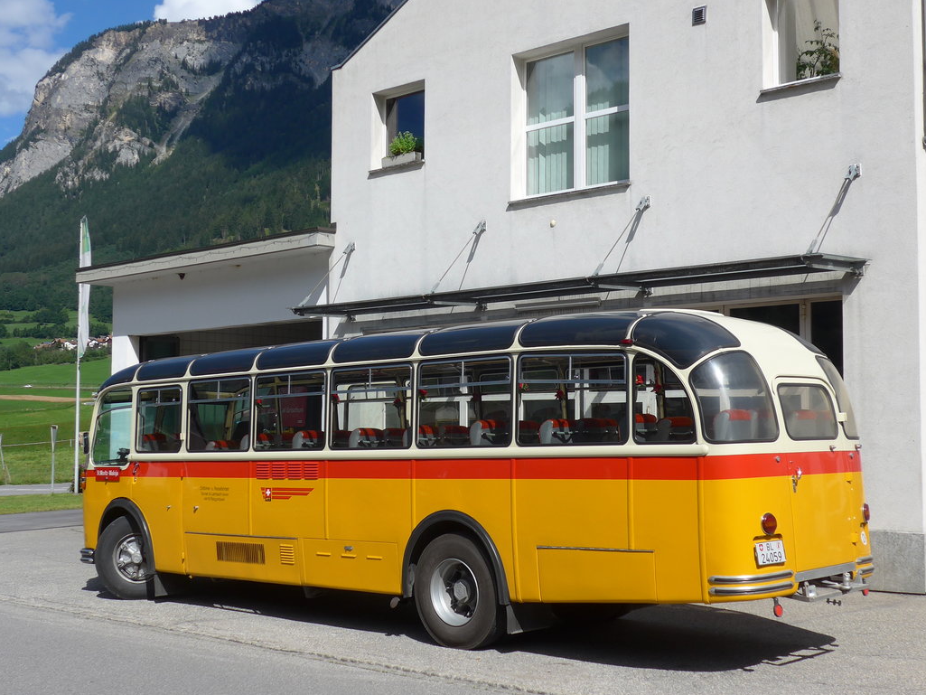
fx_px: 1284
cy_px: 340
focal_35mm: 48
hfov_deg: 39.6
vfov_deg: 30.3
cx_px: 495
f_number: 3.2
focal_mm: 8.4
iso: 80
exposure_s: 1/2000
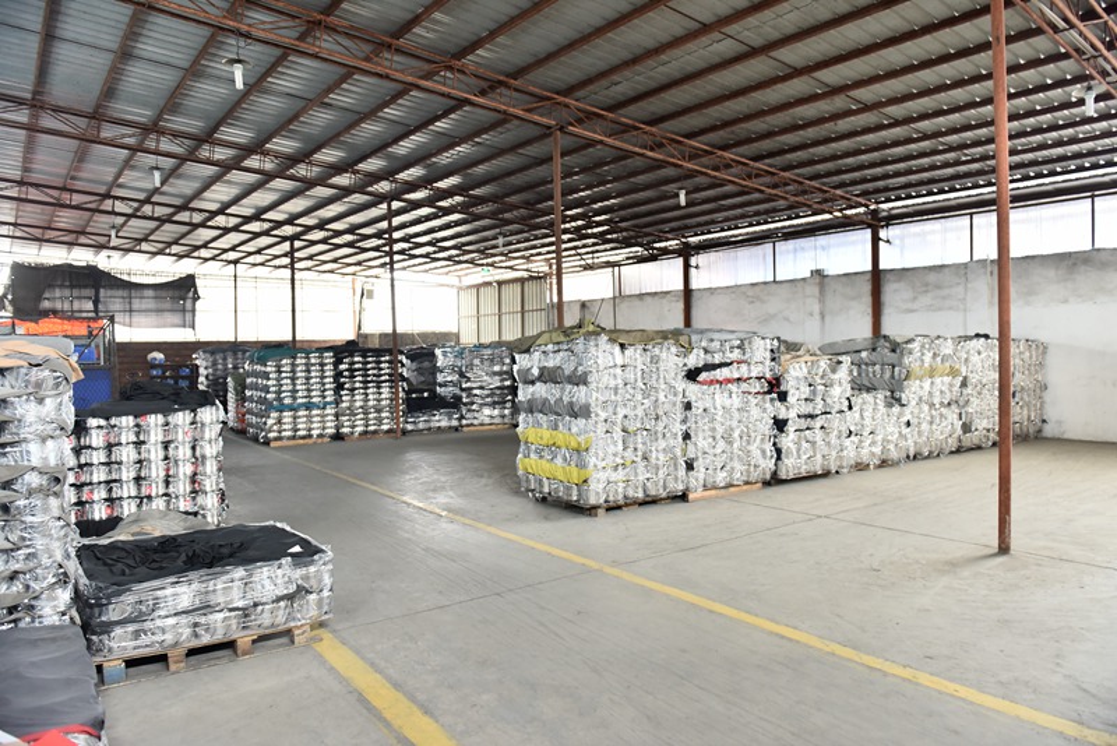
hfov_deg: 73.7
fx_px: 745
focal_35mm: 24
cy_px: 373
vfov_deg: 53.2
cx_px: 558
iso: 1000
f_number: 3.5
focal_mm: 24
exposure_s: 1/40
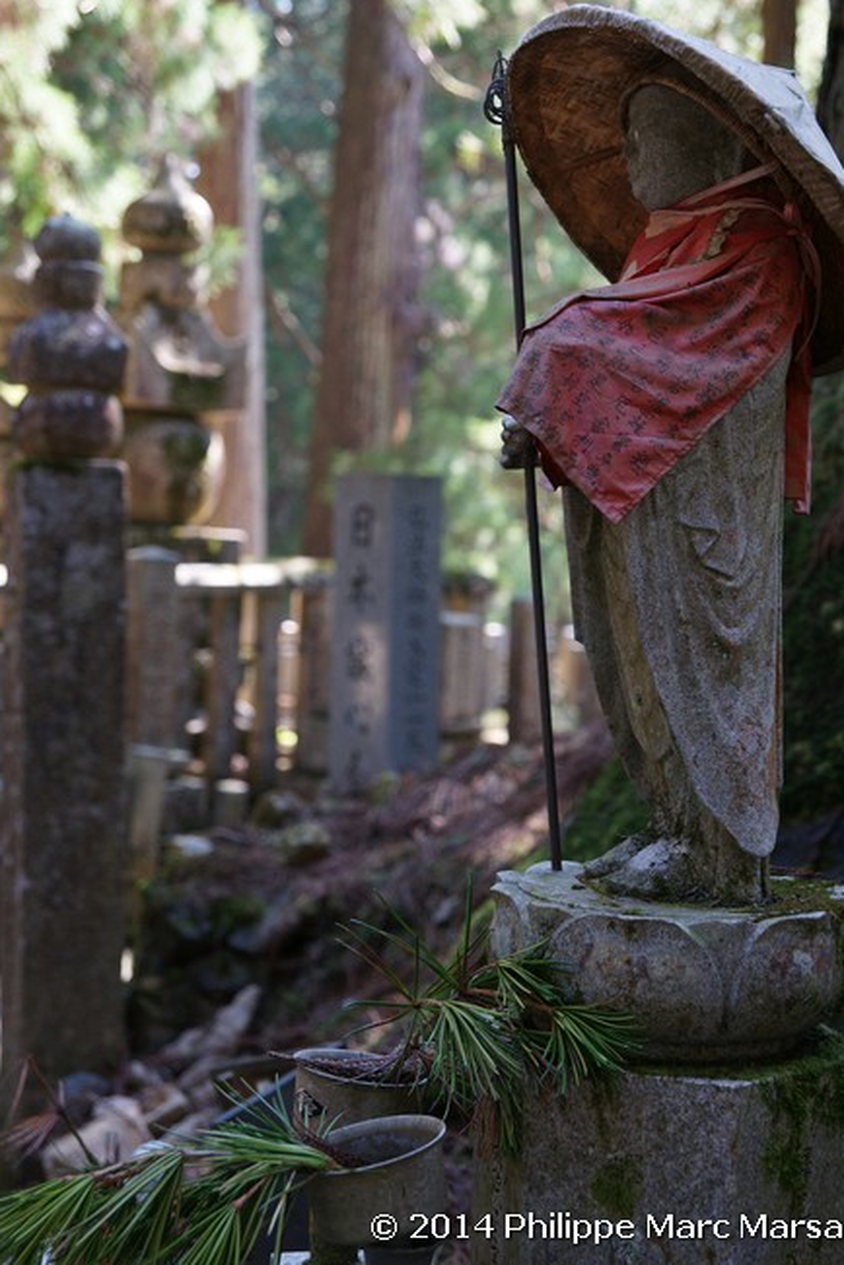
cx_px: 443
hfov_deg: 23.0
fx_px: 2075
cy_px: 546
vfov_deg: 33.9
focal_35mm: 59
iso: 400
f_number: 4
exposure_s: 1/125
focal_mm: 50
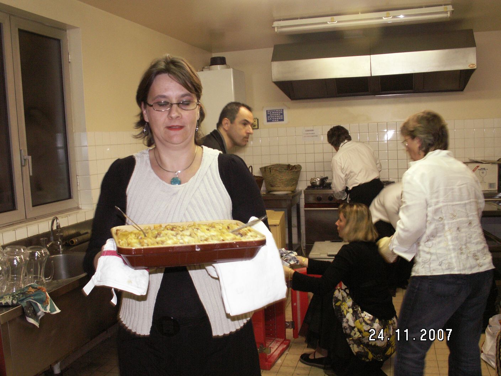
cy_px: 188
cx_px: 250
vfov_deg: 40.7
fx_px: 507
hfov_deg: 52.6
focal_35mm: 35
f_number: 2.8
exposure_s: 1/40
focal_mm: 5.86
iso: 160
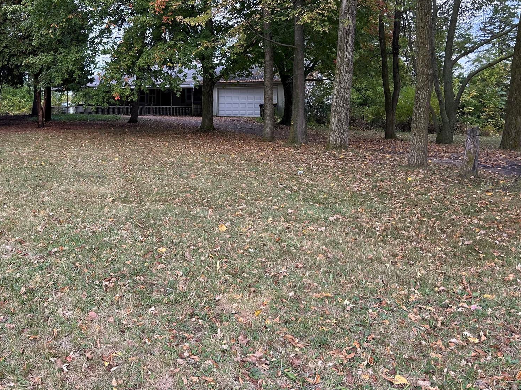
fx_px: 542
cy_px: 158
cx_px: 172
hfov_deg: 50.4
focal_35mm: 36
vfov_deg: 39.5
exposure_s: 1/284
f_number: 1.5
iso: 40
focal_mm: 5.7
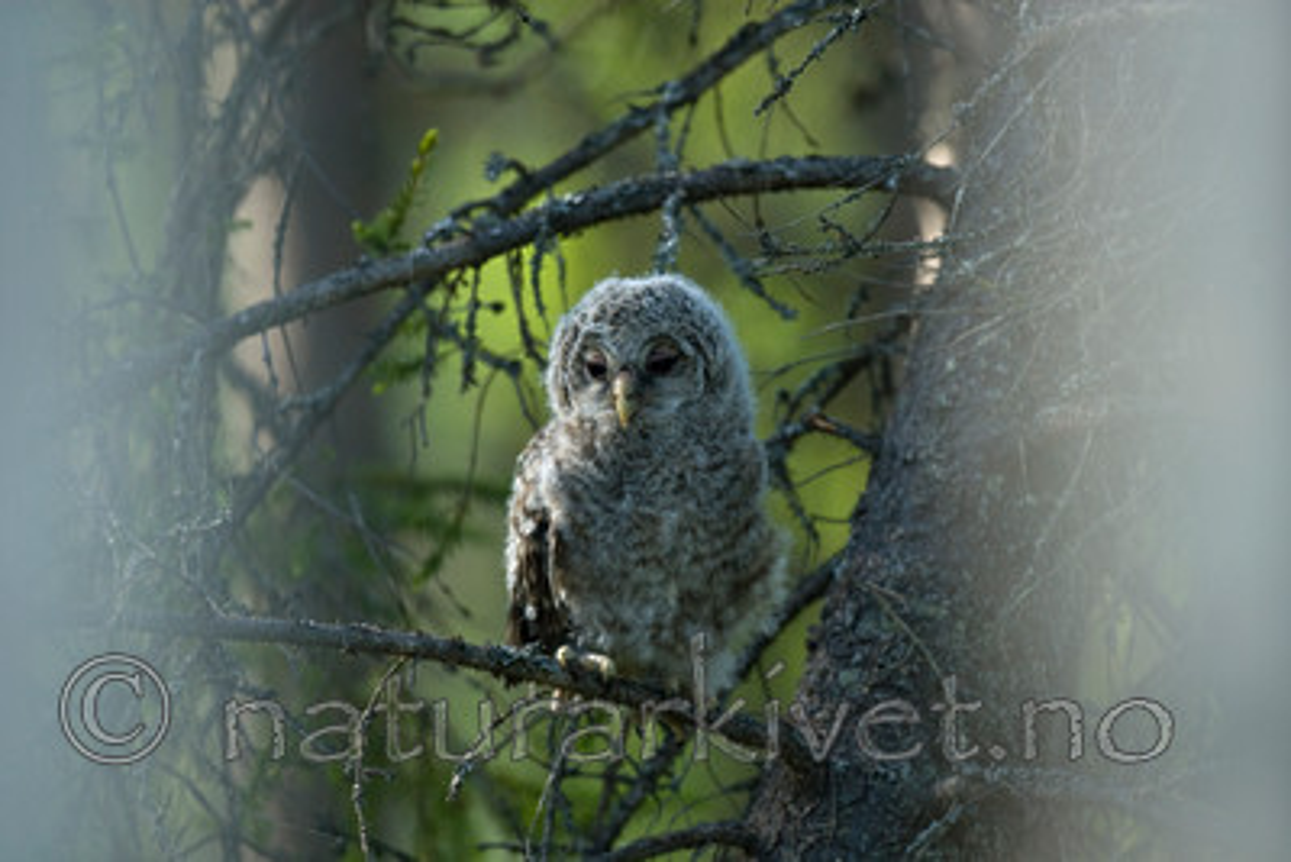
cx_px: 646
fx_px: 26904
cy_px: 431
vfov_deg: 1.8
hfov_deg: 2.7
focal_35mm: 750
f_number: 4
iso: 400
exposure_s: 1/320
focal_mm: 500
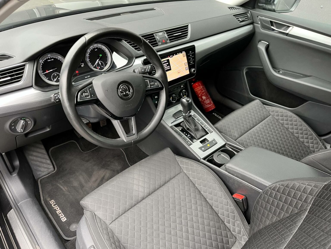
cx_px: 166
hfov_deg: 67.3
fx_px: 249
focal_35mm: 26
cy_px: 124
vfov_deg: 53.1
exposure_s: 1/62
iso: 125
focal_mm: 5.1
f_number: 1.6
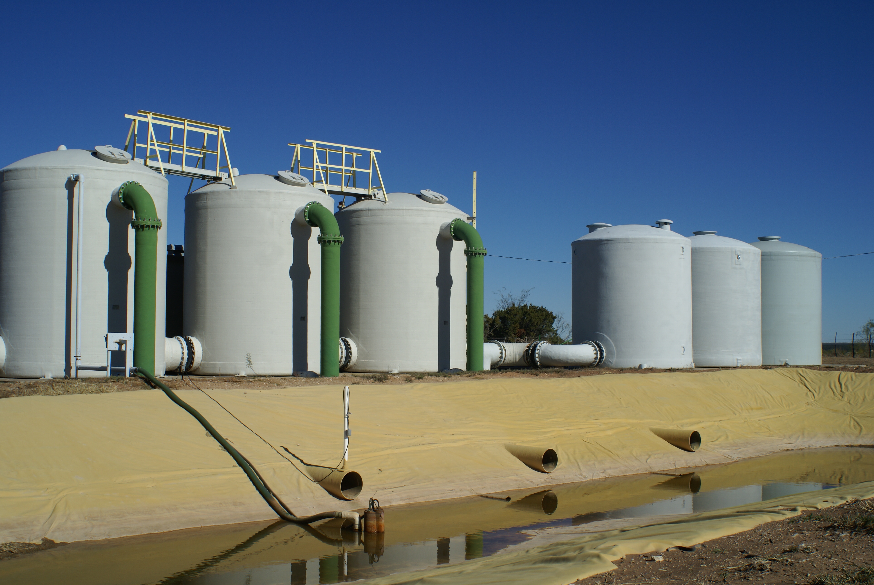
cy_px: 292
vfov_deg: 32.0
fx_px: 1021
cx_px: 437
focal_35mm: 42
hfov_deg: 46.3
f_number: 11
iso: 100
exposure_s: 1/400
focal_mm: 28
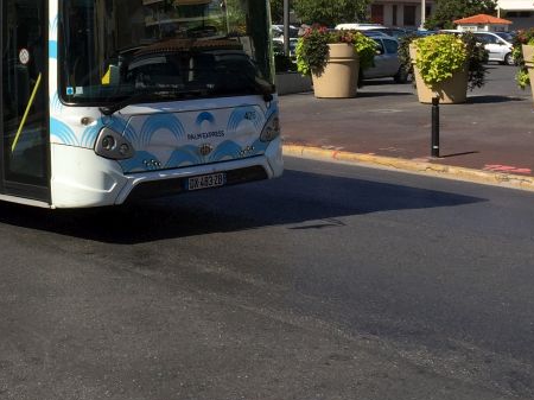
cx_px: 75
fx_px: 1018
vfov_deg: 21.6
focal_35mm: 66
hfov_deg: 28.5
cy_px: 18
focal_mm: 4.15
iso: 32
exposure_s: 1/2639
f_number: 2.2
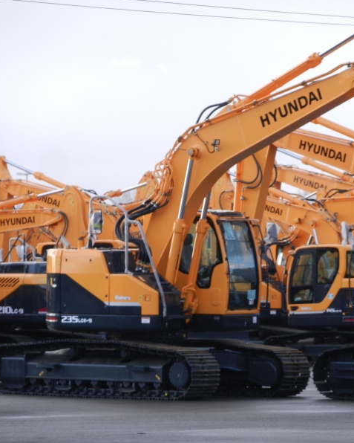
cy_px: 221
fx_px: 4321
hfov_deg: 4.7
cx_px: 256
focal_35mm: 330
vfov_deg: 5.9
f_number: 5.3
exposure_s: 1/200
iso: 160
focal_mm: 45.3
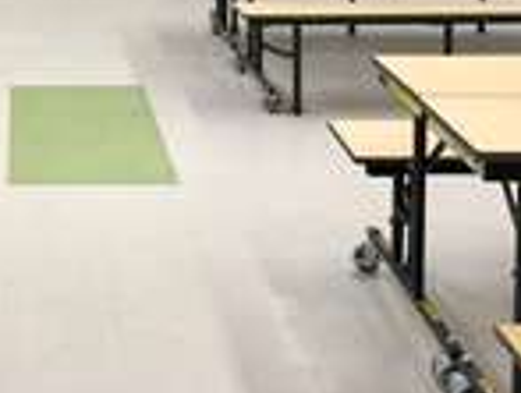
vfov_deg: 18.2
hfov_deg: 24.6
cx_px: 14
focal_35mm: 76
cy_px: -117
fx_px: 1147
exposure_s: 1/30
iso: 32
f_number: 1.8
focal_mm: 4
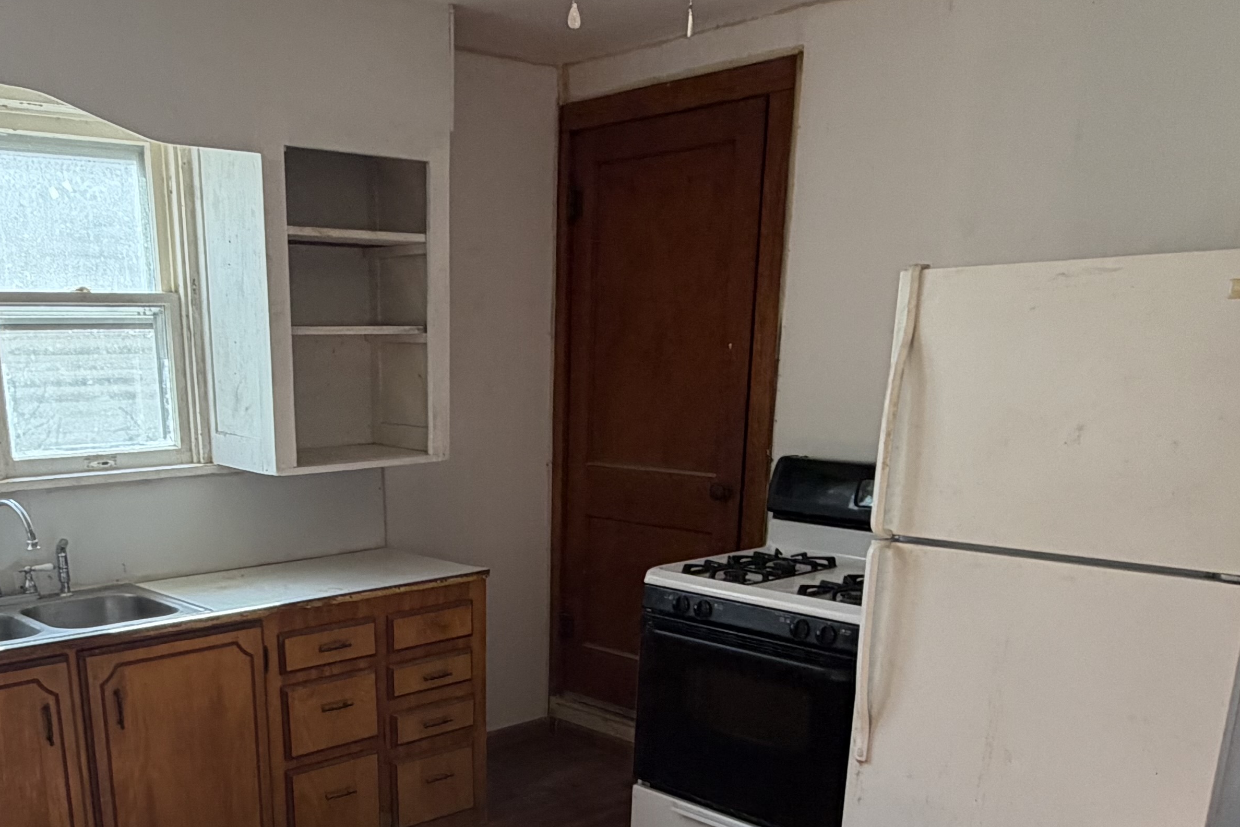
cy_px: 736
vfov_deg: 35.7
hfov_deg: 53.7
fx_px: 1205
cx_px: 444
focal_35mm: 35
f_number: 2.2
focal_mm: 2.22
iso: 100
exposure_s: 1/120
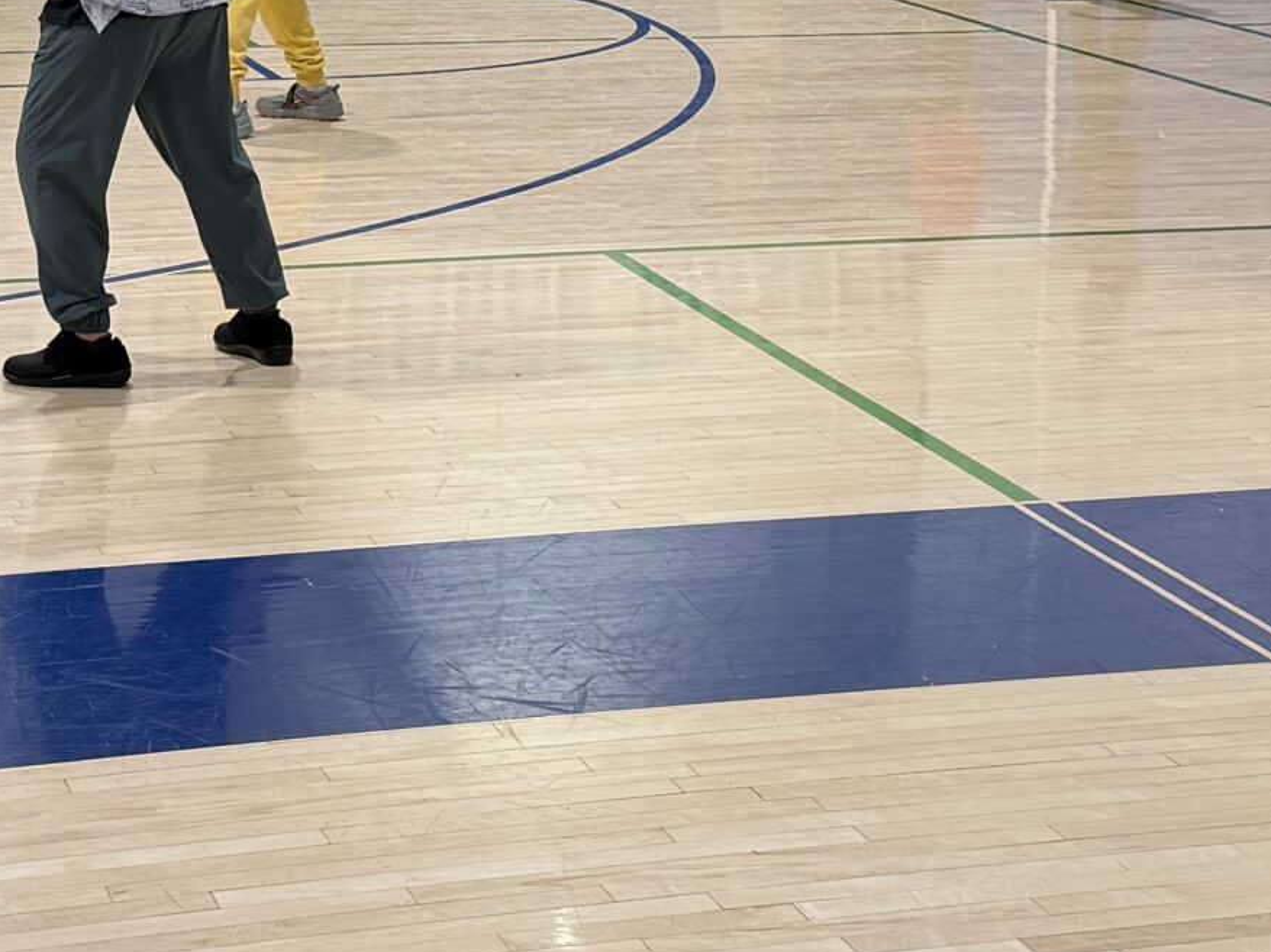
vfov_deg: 15.8
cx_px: 597
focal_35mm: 92
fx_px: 3377
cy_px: 4
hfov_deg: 21.3
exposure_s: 1/60
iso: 100
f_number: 1.78
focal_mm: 6.76
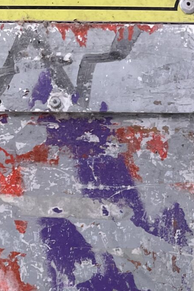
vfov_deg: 18.7
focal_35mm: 102
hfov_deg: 12.1
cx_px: 367
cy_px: 366
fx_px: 825
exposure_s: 1/211
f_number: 1.6
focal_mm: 4.2
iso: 32
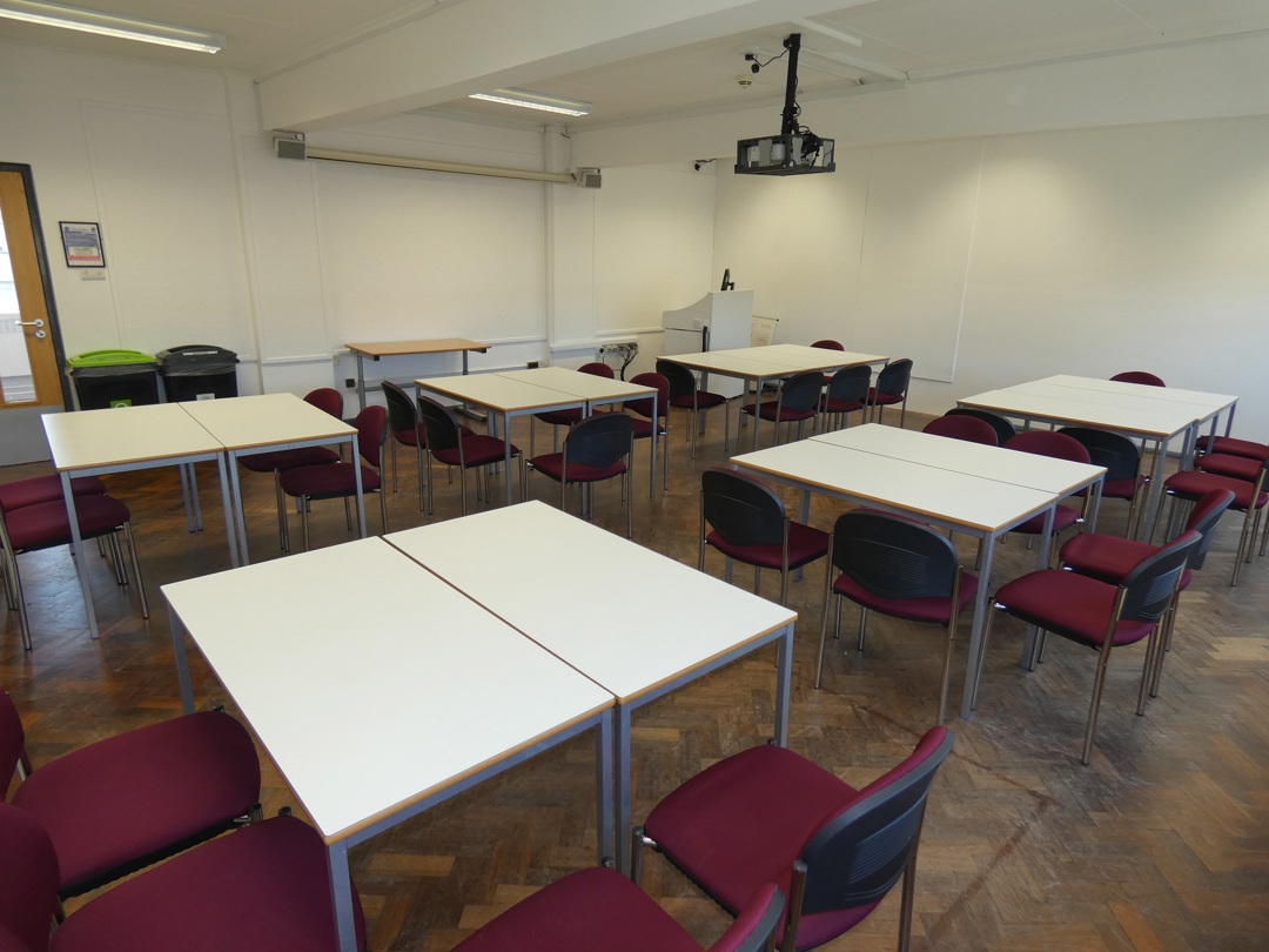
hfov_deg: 81.7
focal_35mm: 20
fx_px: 733
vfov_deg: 66.0
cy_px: 476
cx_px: 634
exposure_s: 1/60
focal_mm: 3.6
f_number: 2.8
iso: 80
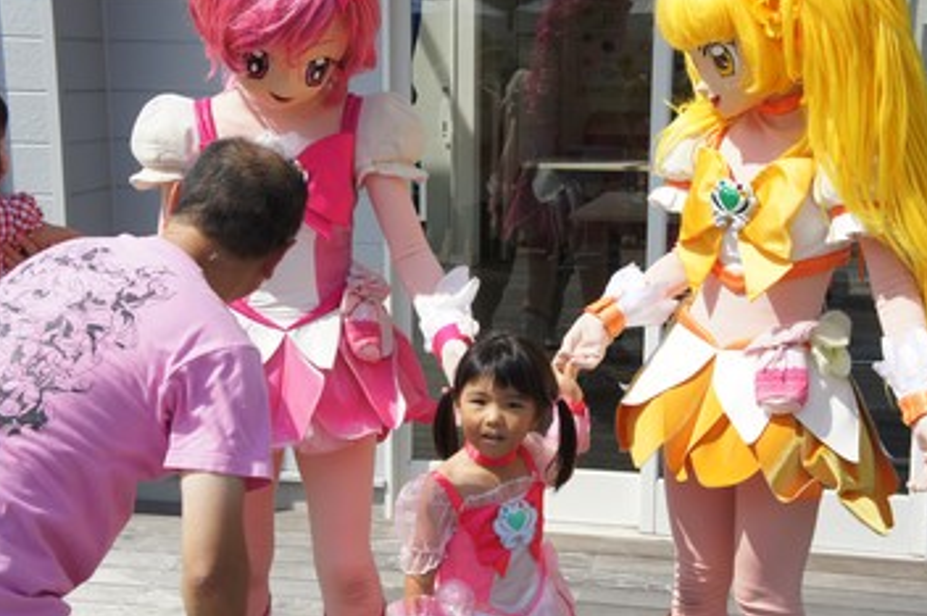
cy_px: 337
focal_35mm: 58
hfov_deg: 34.5
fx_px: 1492
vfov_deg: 23.3
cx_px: 495
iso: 200
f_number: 8
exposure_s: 1/500
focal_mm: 34
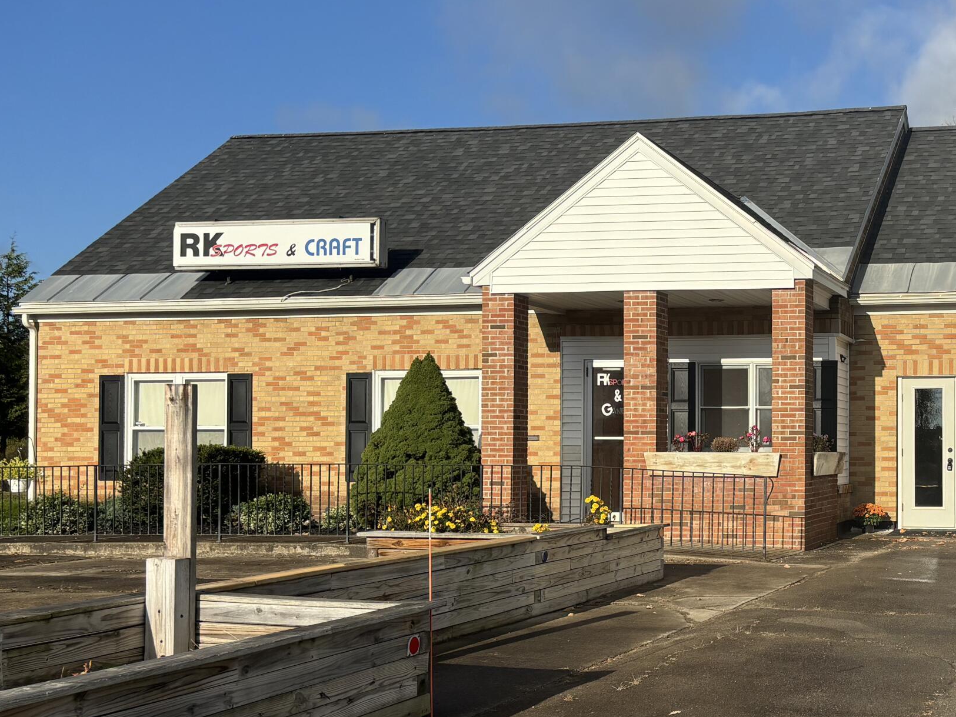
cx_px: 852
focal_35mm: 48
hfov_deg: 37.2
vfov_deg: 30.2
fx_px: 1326
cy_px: 424
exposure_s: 1/5348
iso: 50
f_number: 1.6
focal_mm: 5.96
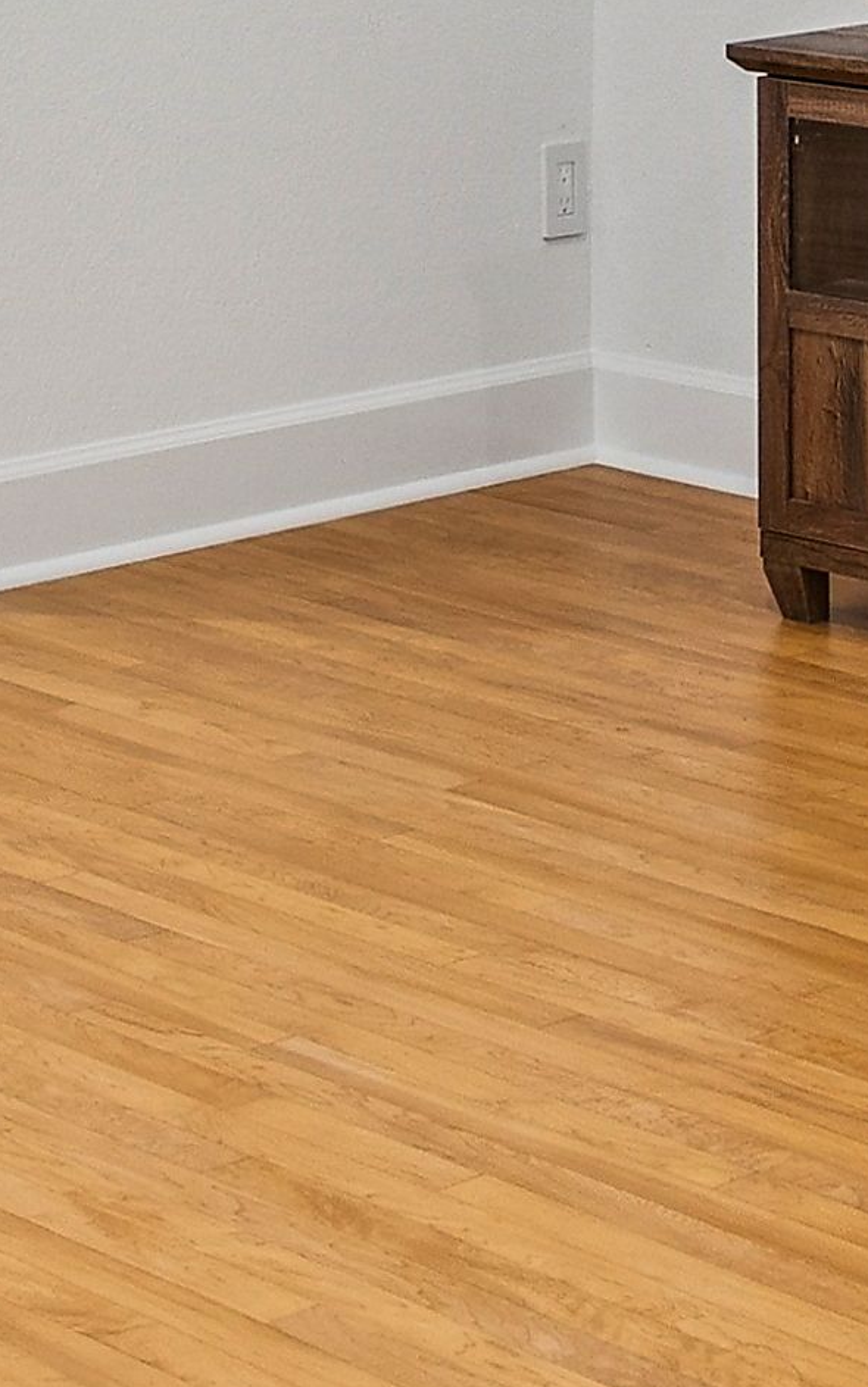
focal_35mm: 114
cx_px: -502
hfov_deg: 11.0
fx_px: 4322
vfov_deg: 17.1
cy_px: -438
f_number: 9
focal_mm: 17.5
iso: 400
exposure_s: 1/5
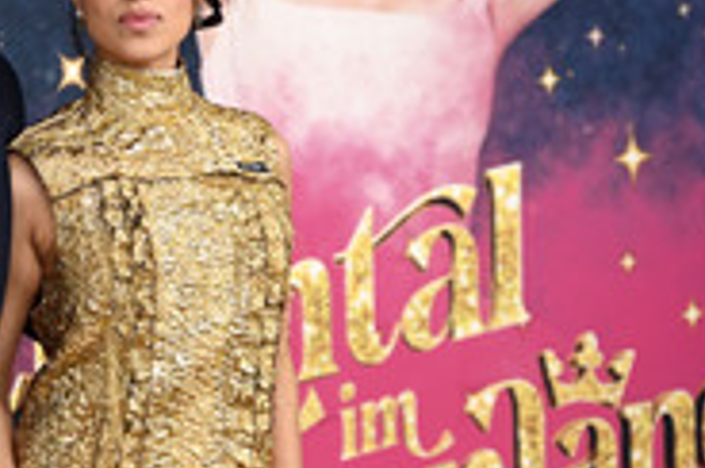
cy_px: 318
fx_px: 3597
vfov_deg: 7.4
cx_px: -151
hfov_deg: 11.0
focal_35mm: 184
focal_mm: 75
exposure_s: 1/160
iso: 320
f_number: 2.8
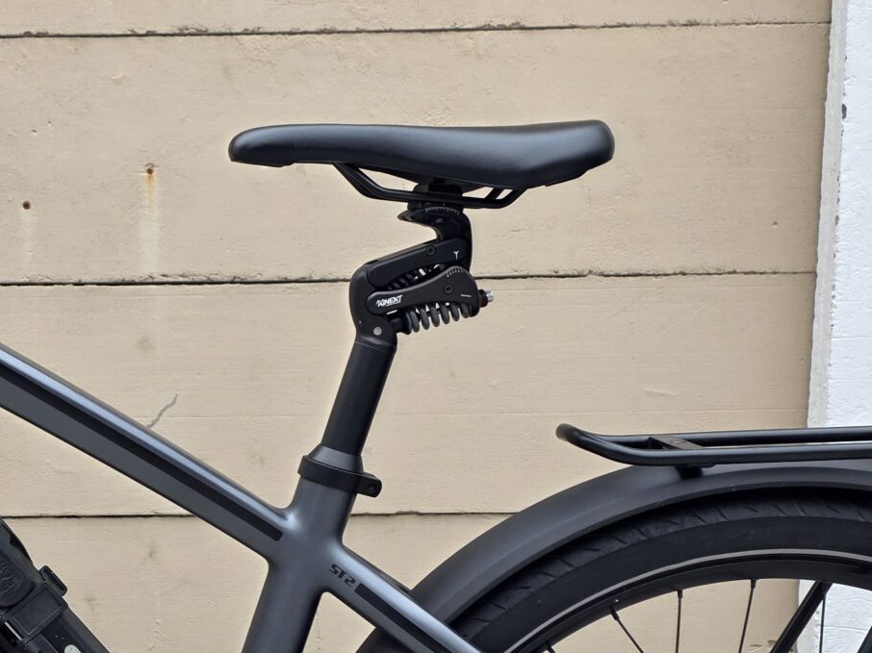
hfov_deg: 28.6
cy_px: 546
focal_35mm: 65
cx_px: 76
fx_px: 1637
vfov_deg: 22.2
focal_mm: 6.25
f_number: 1.7
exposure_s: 1/180
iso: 80
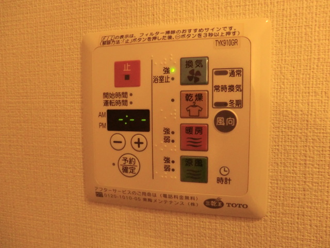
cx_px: 165
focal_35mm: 24
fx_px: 229
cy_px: 124
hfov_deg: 71.6
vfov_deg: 56.8
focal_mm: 4.3
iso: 500
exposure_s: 1/60
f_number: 3.2
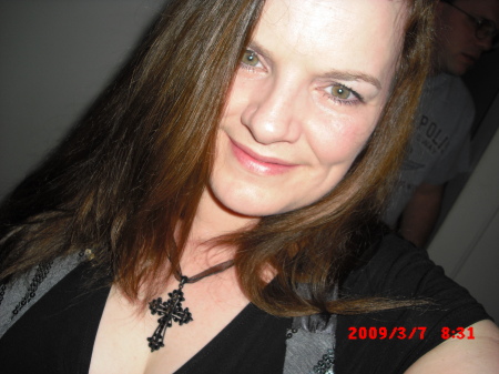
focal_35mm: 38
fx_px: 547
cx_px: 250
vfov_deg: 37.7
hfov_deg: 49.0
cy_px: 187
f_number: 2.8
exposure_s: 1/60
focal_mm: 6.2
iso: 64
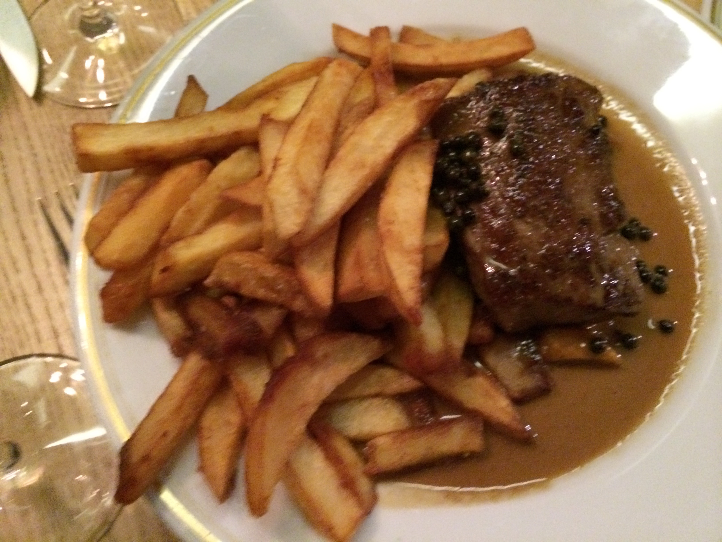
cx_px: 361
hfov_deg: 60.0
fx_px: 626
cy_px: 271
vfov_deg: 46.8
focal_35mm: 30
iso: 640
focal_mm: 4.12
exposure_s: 1/17
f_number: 2.2
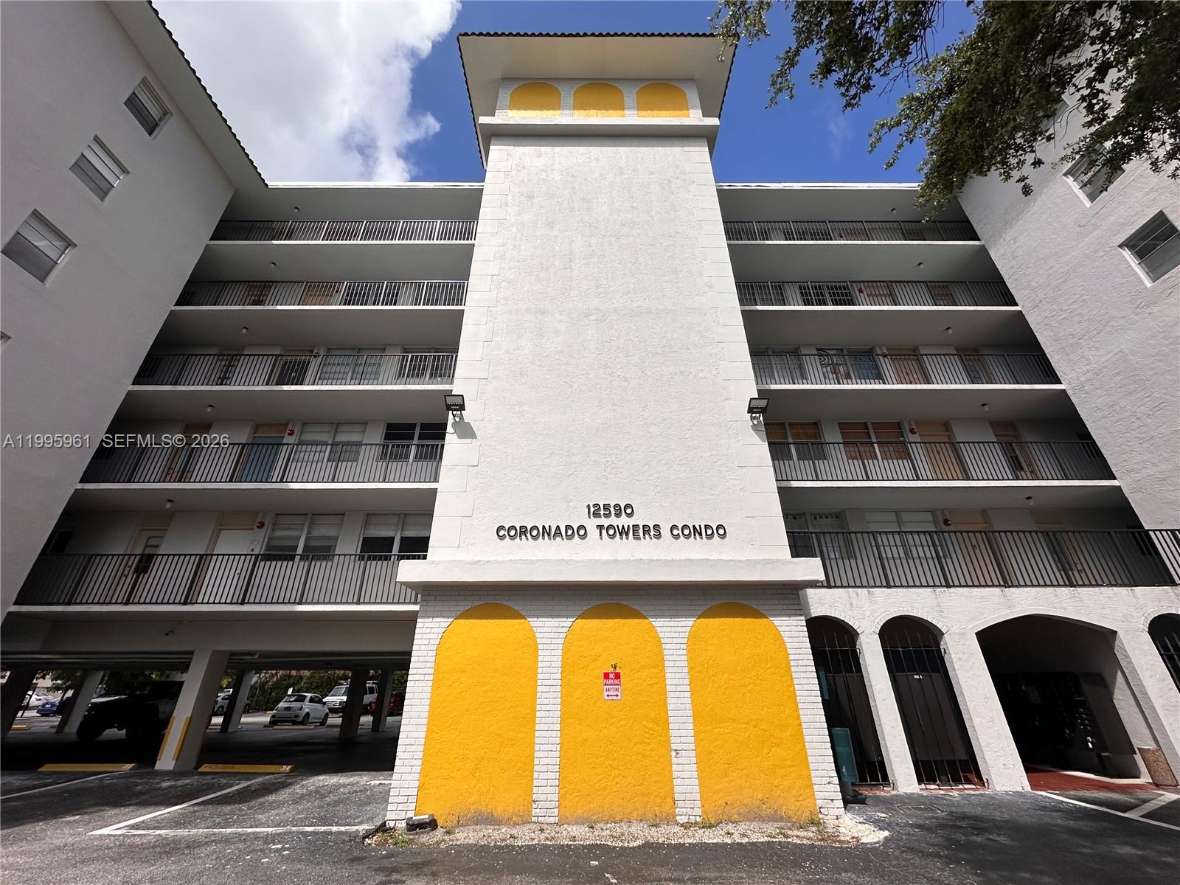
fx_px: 477
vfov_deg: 85.7
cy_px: 442
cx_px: 590
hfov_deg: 102.1
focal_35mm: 14
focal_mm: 2.22
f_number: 2.2
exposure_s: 1/3509
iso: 50
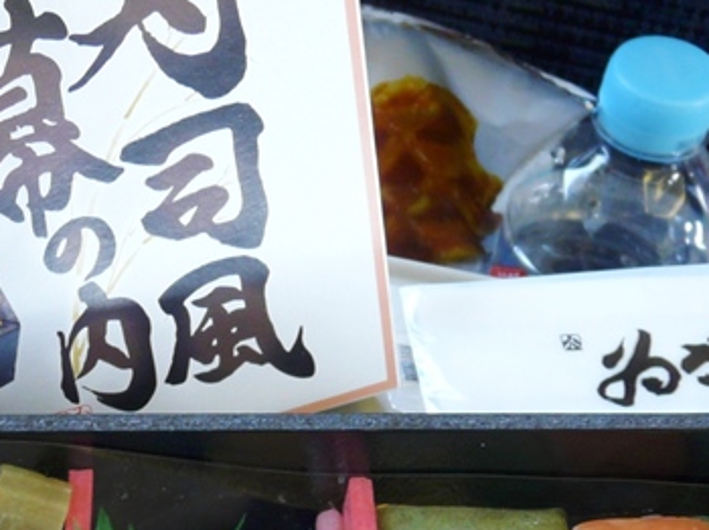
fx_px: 1678
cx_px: 207
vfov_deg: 17.6
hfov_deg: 23.7
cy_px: 508
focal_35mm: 82
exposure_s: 1/30
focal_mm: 4.6
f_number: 2.8
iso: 160
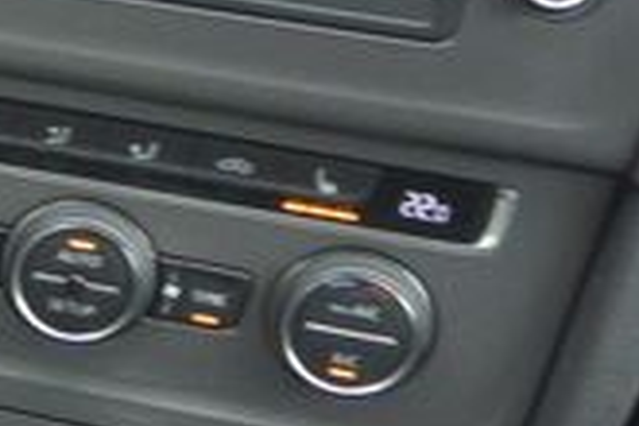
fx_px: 2982
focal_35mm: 168
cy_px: 87
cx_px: -964
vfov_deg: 8.2
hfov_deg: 10.3
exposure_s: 1/60
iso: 400
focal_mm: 10
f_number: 3.5
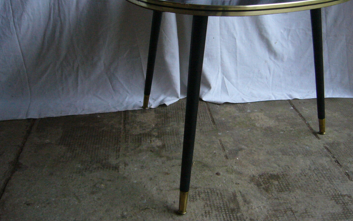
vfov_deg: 31.2
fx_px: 394
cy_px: 95
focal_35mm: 41
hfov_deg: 48.1
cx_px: 193
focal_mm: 5.8
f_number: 2.8
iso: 200
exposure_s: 1/8
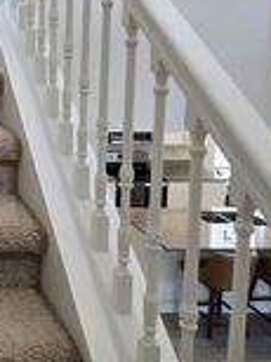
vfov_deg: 40.2
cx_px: -131
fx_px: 471
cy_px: 66
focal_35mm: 45
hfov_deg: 24.9
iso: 160
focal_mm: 1.7
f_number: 2.2
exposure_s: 1/60
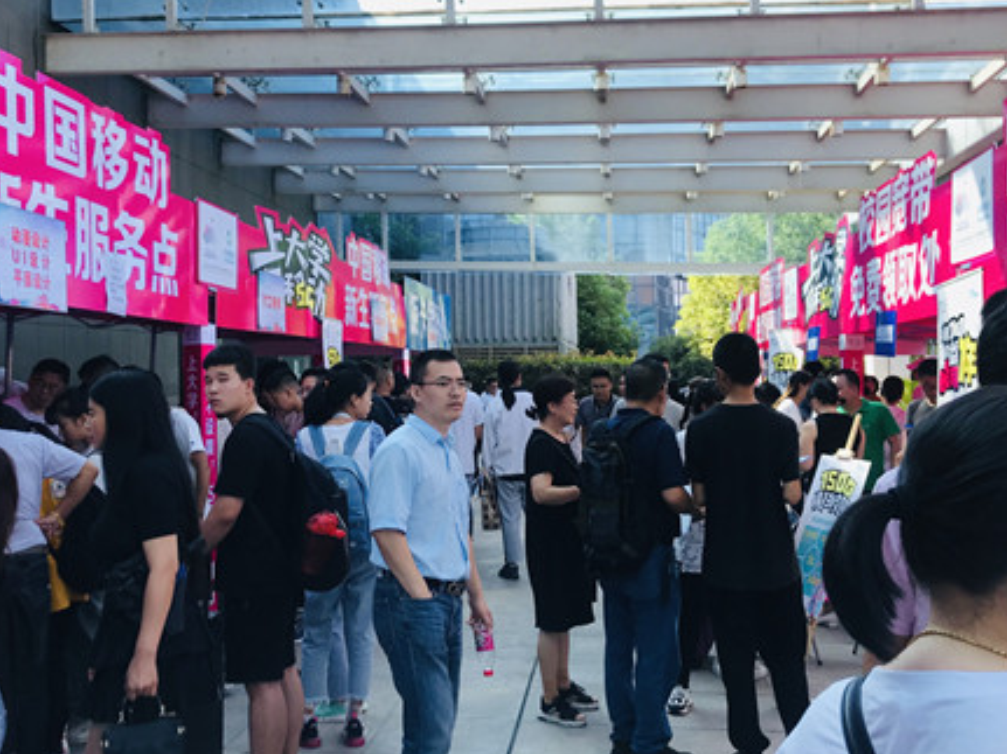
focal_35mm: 39
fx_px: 1134
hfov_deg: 47.8
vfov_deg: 36.8
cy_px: 338
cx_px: 442
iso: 20
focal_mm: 3.99
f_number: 1.8
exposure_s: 1/445
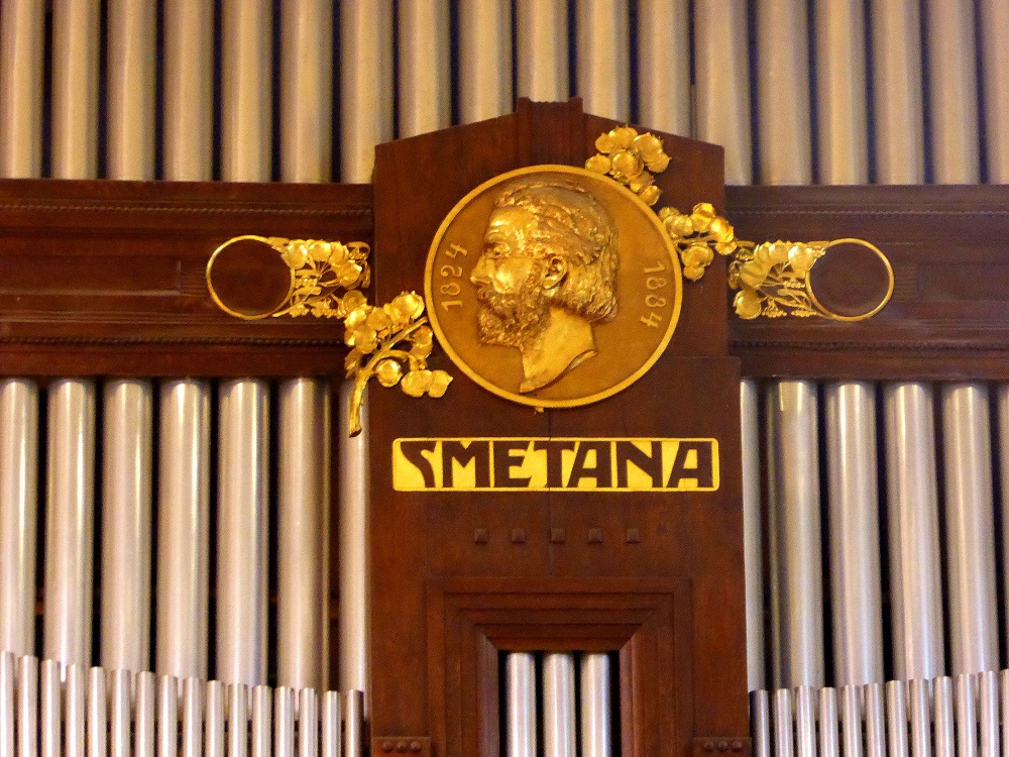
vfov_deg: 5.4
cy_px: 378
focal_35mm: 277
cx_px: 504
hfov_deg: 7.2
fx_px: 8074
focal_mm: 44.8
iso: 1000
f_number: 5.6
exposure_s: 1/4
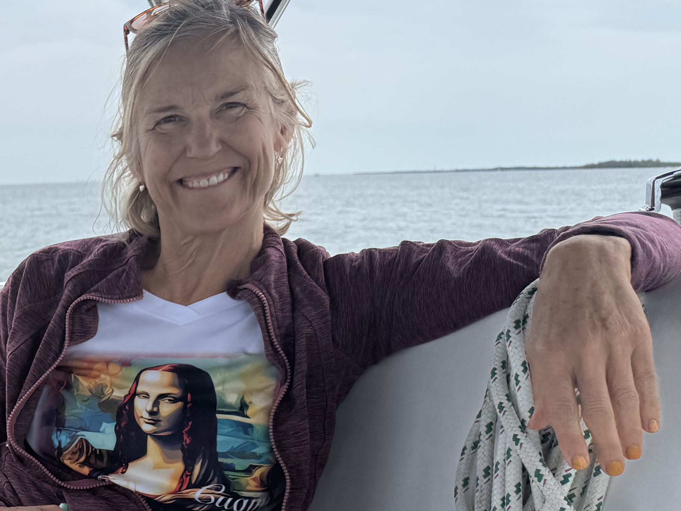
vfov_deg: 22.3
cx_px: -203
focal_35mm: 64
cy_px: 471
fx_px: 1259
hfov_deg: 25.9
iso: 80
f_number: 1.78
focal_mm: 6.76
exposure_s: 1/12346
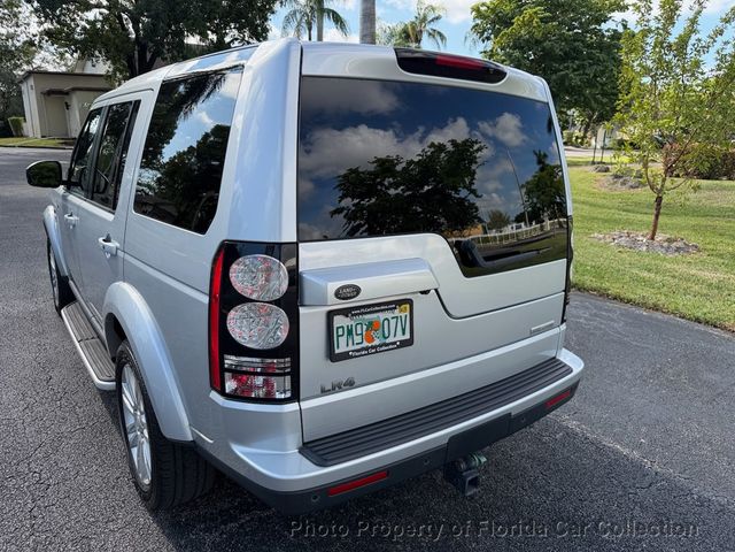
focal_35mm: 24
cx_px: 368
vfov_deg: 56.8
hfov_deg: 71.6
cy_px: 276
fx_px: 510
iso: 80
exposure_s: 1/1385
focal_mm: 6.76
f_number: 1.78
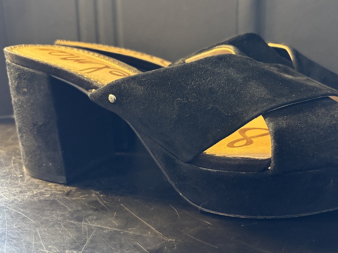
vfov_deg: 41.5
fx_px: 332
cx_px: 202
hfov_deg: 53.6
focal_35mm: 34
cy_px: 96
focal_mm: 5.96
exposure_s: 1/30
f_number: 1.6
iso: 500
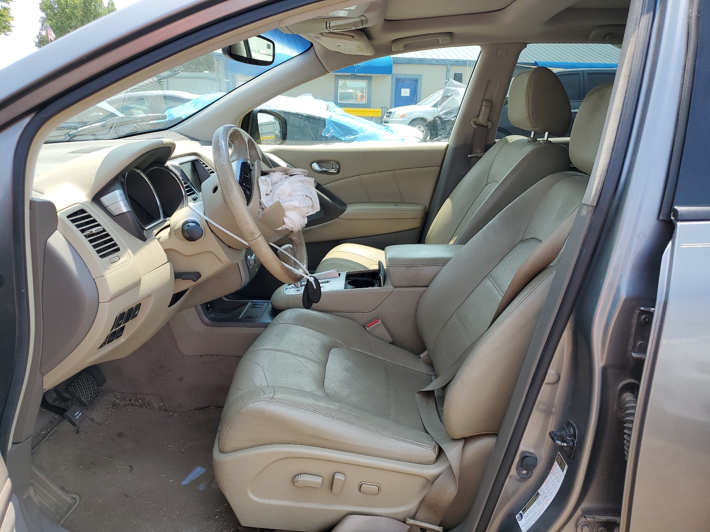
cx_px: 355
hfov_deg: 67.3
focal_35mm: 26
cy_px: 266
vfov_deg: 53.1
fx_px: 533
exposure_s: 1/909
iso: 50
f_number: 1.5
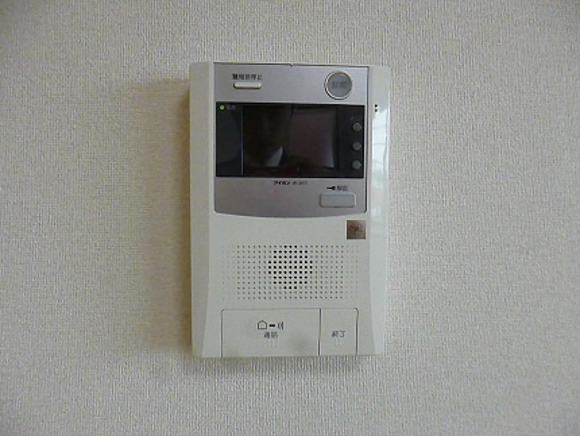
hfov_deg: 71.6
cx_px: 290
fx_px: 402
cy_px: 218
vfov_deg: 56.9
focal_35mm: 24
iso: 1600
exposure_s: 1/640
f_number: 2.5
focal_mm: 4.3
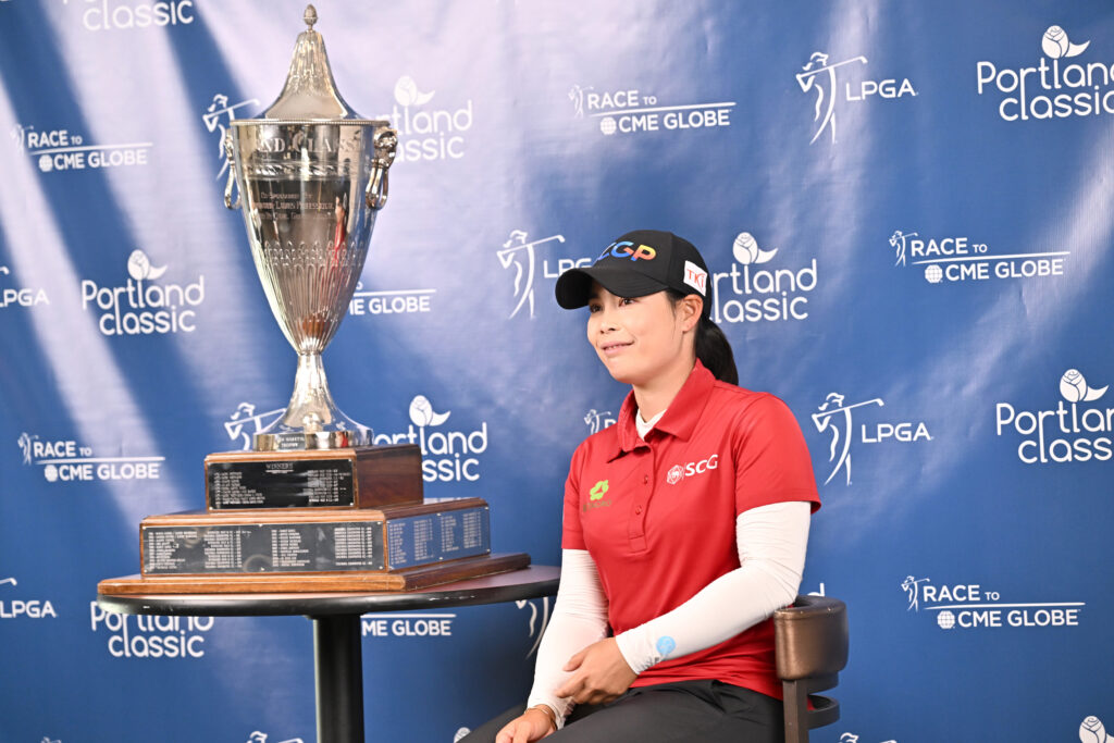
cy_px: 372
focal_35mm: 120
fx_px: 3714
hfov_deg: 17.1
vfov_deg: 11.4
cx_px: 557
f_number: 4.5
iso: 1250
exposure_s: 1/500
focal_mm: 120
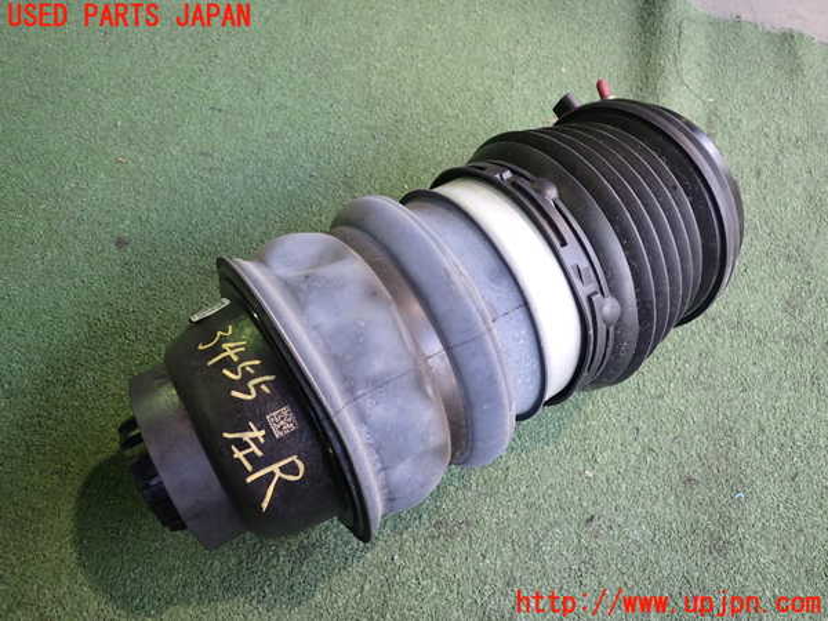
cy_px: 310
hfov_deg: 60.0
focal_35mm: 30
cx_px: 414
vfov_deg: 46.8
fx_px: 718
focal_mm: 5.4
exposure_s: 1/30
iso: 200
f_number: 2.3
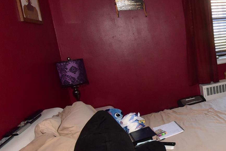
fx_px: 207
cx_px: 233
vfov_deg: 39.9
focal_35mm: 33
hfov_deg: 46.4
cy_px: 73
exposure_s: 1/60
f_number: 10
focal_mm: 14
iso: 3200
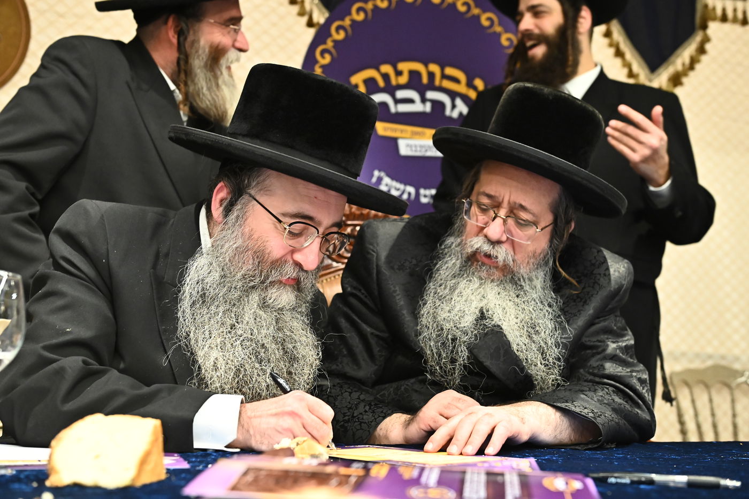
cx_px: 374
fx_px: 1040
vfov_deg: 27.0
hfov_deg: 39.6
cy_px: 250
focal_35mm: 50
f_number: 4
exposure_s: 1/200
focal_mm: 50
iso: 5000
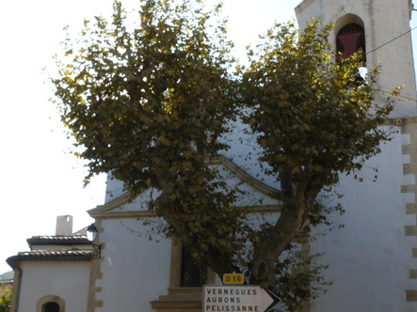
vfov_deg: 27.8
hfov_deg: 36.7
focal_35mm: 52
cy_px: 218
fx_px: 626
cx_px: 163
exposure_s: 1/250
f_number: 5.6
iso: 100
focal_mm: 6
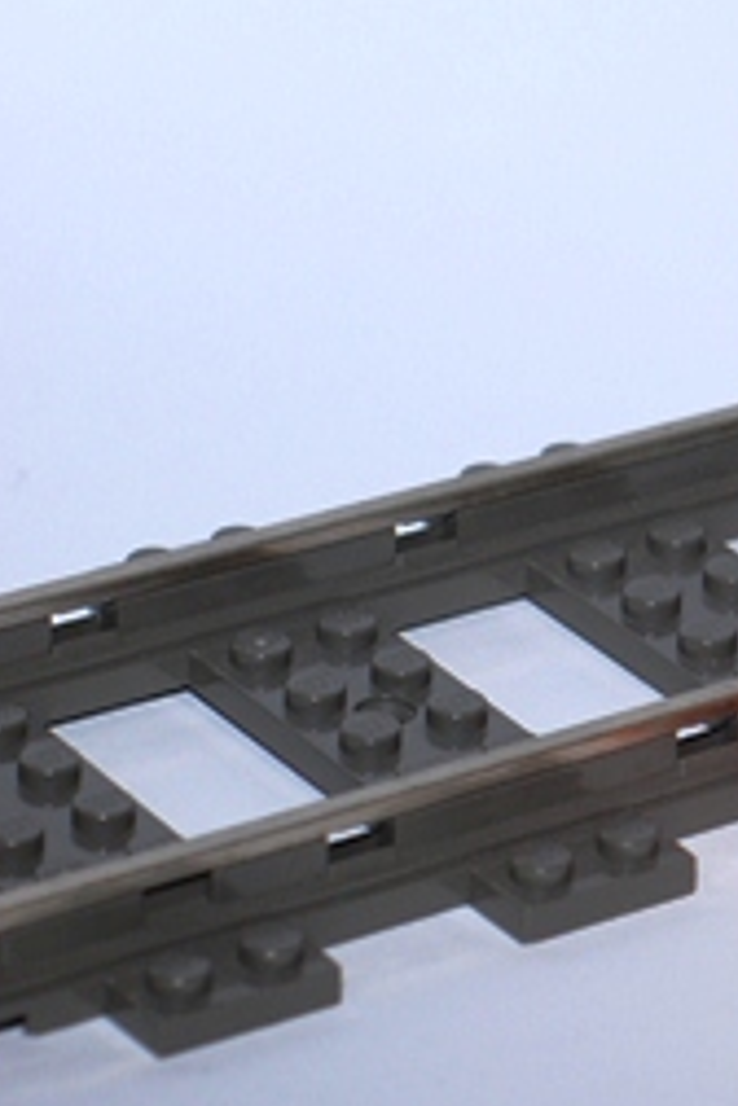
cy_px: 105
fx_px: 7318
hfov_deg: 5.6
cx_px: 1709
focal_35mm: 238
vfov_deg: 8.6
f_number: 5.6
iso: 200
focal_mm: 50
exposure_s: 1/125
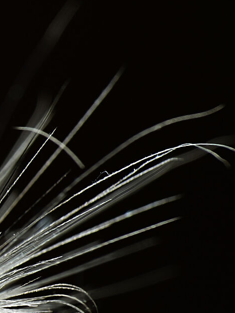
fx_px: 3039
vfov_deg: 5.9
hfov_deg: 4.3
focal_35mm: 336
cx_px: -358
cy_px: 292
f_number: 11
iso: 200
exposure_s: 1/200
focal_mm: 90
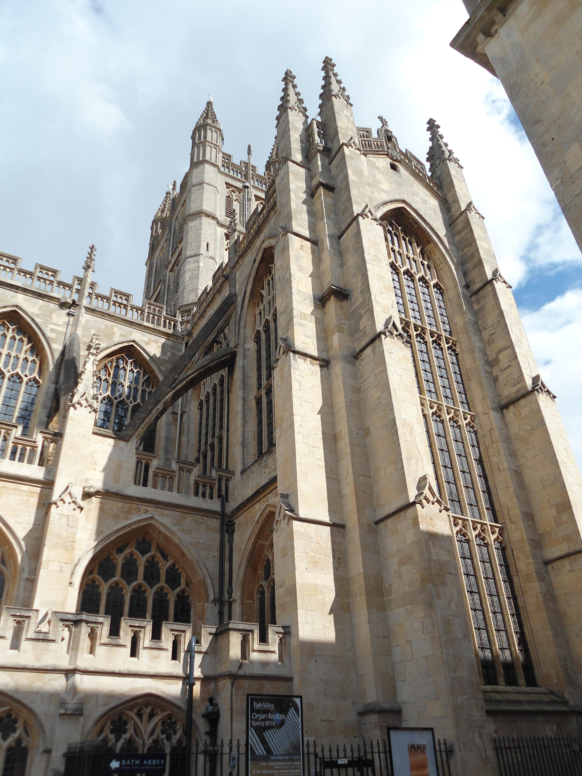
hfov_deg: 53.1
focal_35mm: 26
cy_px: 388
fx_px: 583
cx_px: 291
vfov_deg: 67.3
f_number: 8
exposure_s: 1/125
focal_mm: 4.7
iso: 80
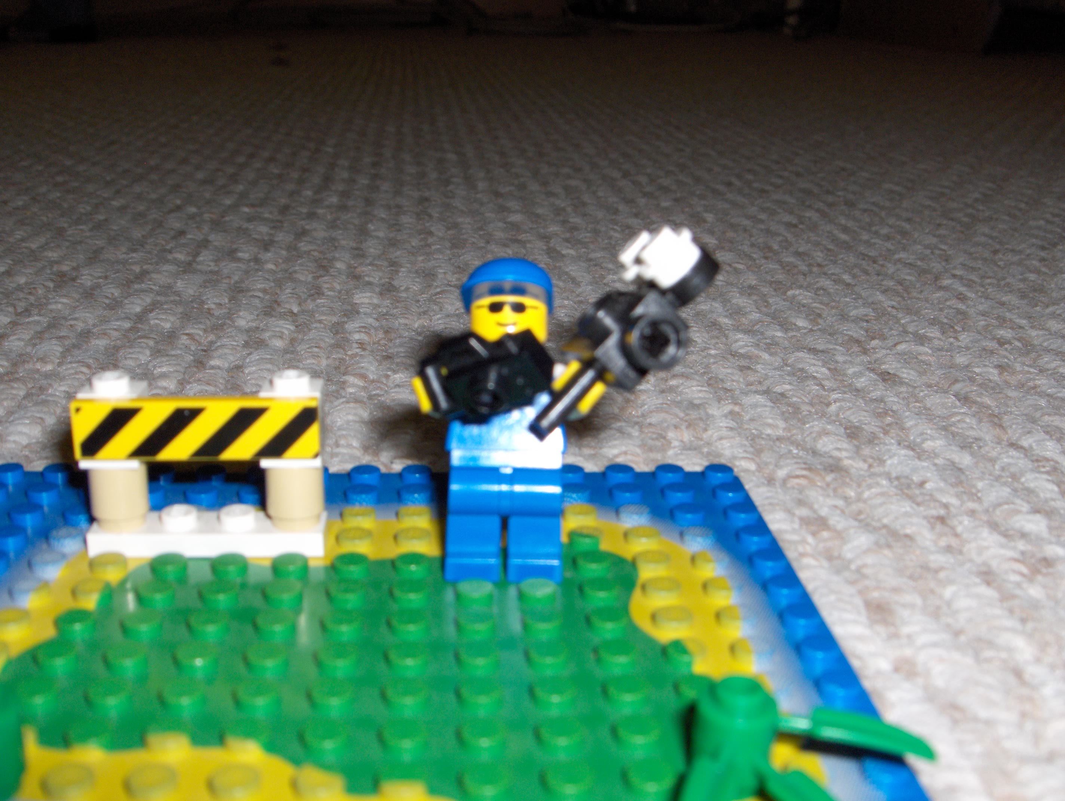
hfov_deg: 47.8
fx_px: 1201
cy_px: 400
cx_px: 532
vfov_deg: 36.9
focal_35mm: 39
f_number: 4.8
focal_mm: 8
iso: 100
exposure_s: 1/60
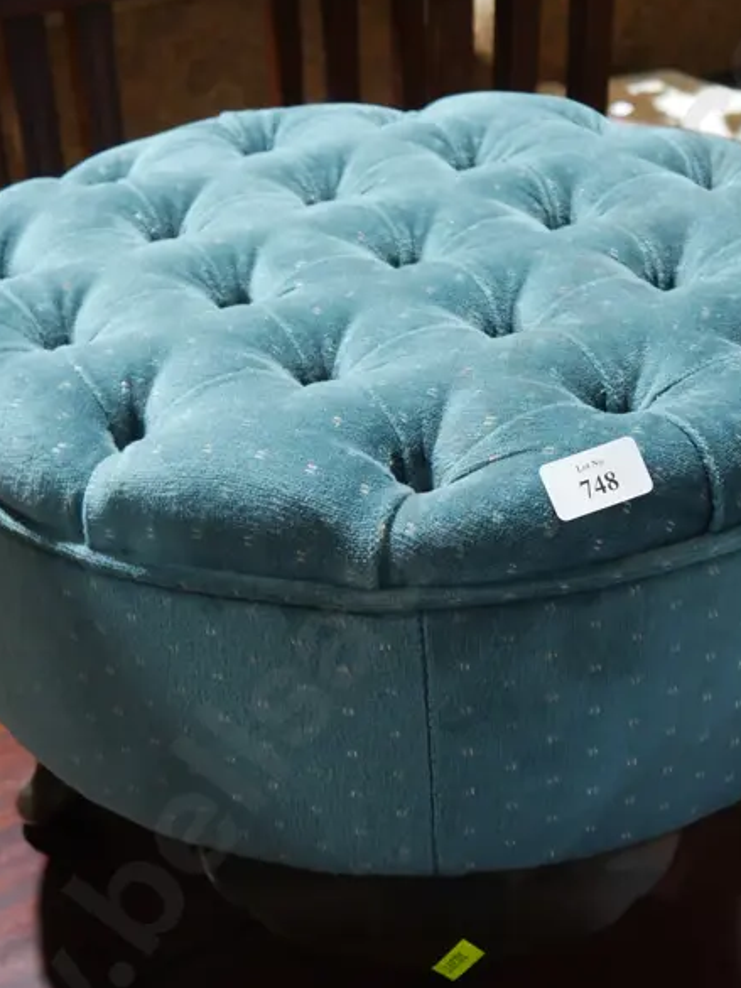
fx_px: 1598
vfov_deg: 34.3
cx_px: 396
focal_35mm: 56
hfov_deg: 26.1
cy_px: 562
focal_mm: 16
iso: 640
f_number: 3.6
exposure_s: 1/60
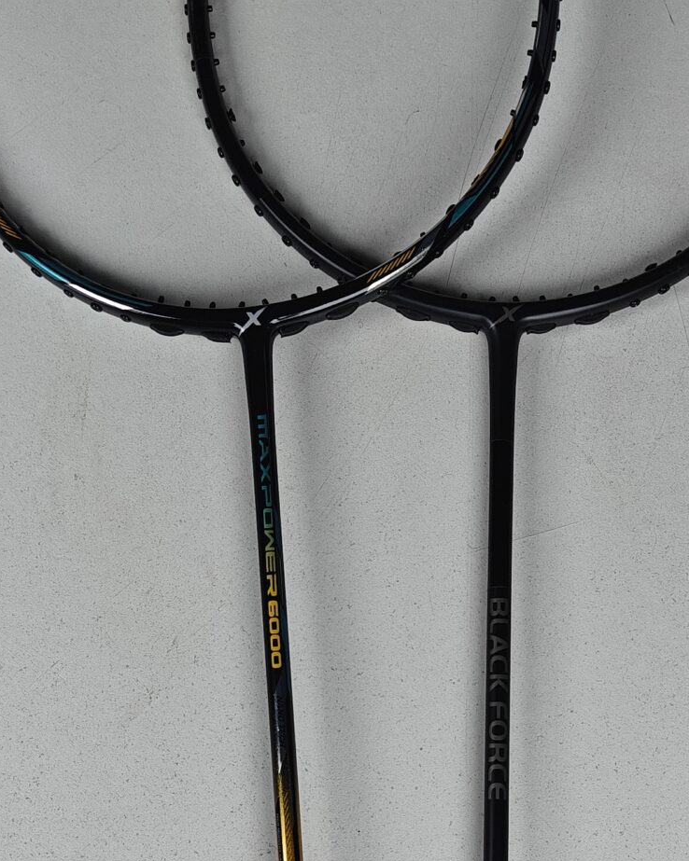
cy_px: 730
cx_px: 398
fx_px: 1657
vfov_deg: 28.3
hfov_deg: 23.5
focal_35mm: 65
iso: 100
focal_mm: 5.59
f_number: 1.8
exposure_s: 1/100
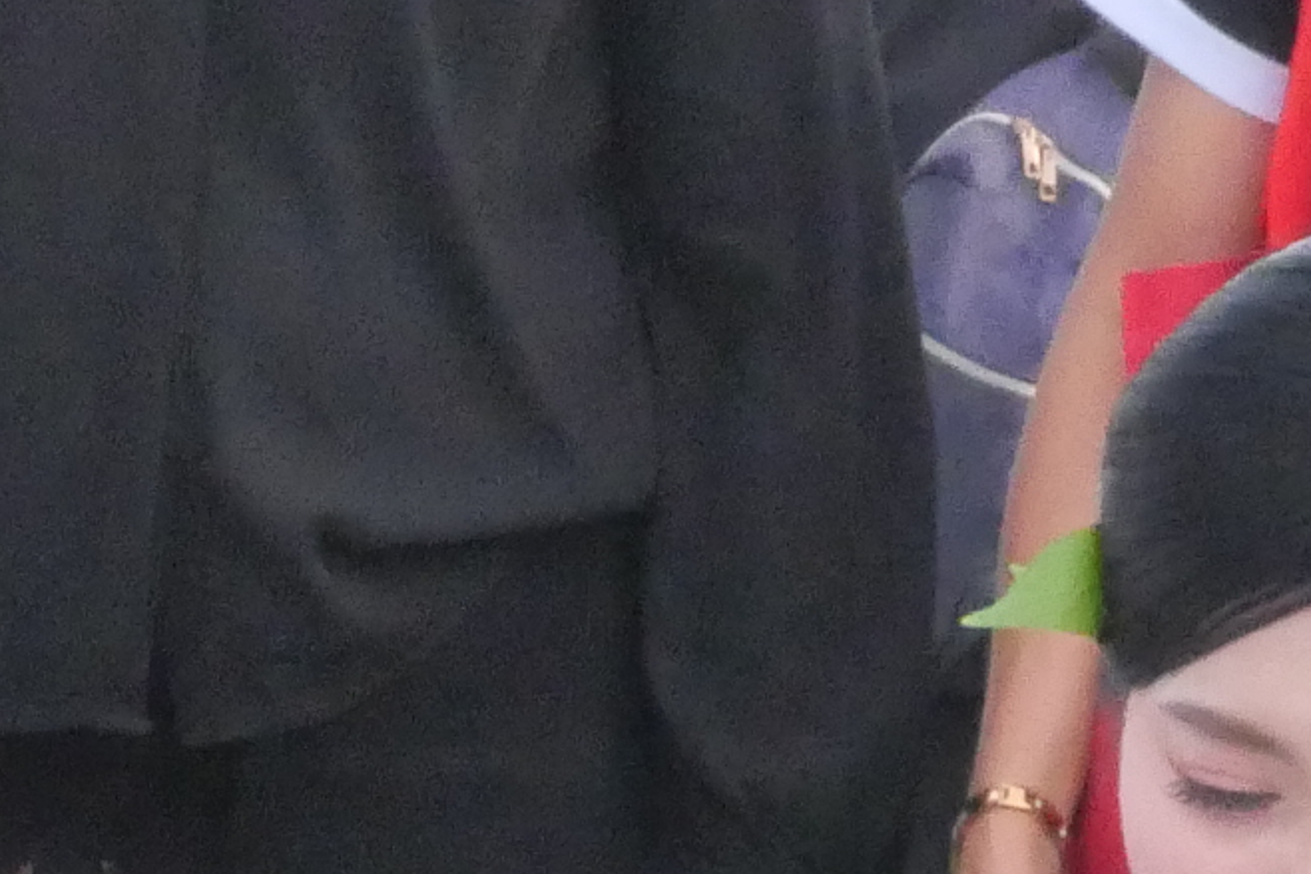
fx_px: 22618
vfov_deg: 2.2
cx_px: 211
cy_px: 2381
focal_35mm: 621
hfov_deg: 3.3
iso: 4000
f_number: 22
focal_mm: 53
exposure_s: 1/320
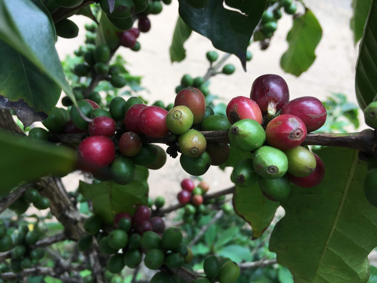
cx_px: 188
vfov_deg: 48.2
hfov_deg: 61.7
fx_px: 316
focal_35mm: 29
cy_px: 142
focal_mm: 4.15
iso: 25
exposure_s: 1/237
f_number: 2.2
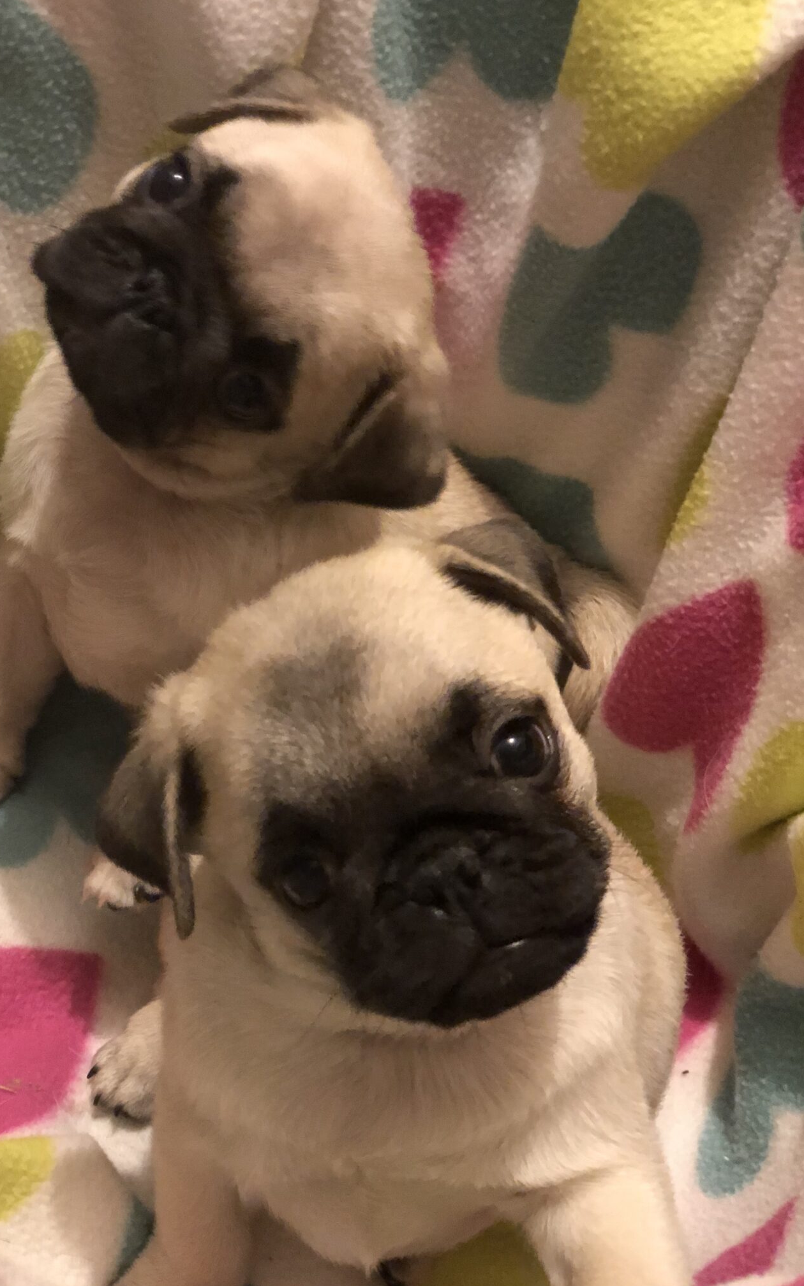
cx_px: 320
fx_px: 1963
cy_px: 640
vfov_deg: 36.3
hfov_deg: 23.1
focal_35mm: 56
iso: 200
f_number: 2.4
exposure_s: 1/8
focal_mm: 6
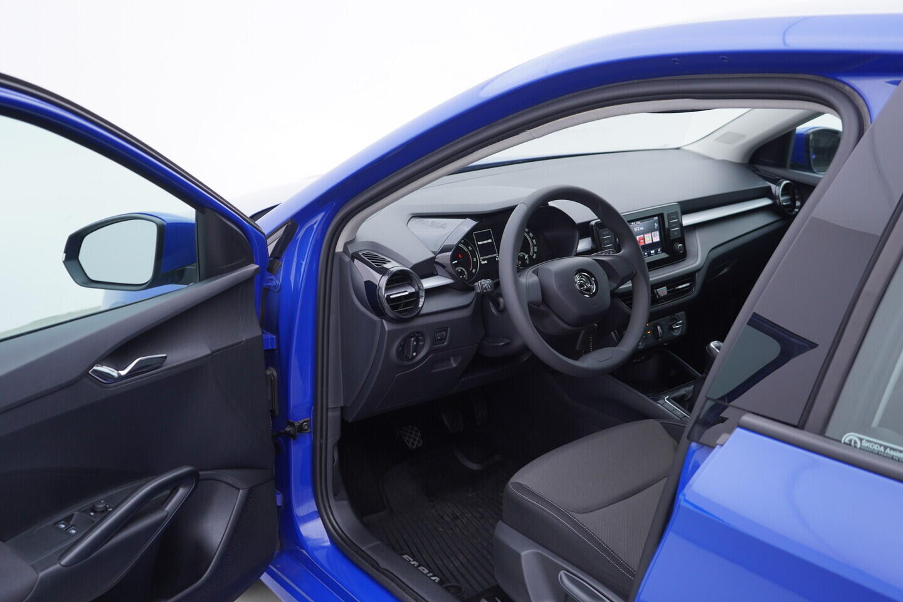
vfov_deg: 36.9
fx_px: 903
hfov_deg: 53.1
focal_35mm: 36
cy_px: 301
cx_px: 452
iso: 125
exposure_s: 1/50
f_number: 3.2
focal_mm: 24
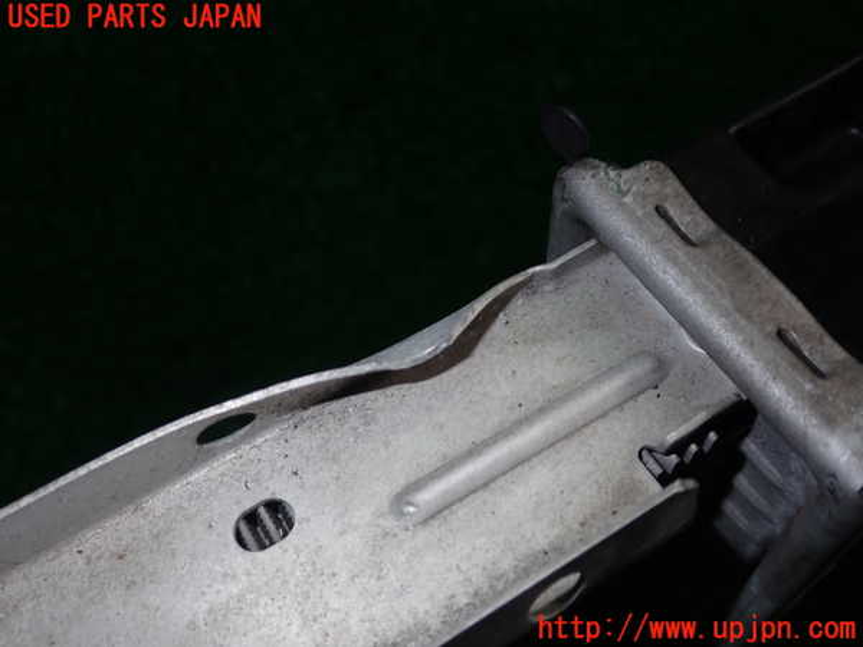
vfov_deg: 37.7
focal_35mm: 38
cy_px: 324
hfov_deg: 49.0
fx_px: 947
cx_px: 432
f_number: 8
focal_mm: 6.83
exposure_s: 1/40
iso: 200
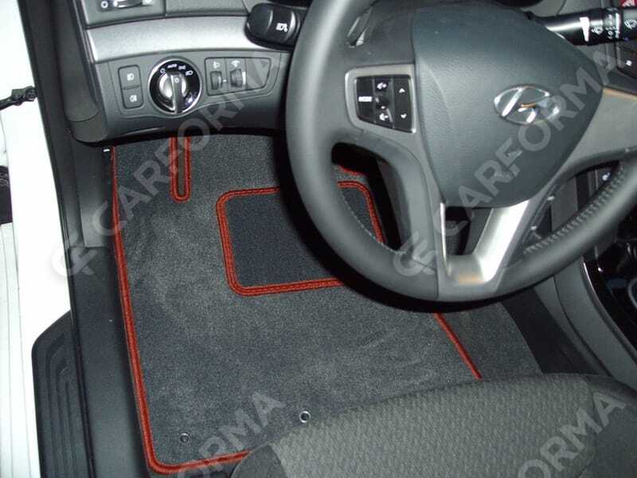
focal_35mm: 36
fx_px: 662
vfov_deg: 39.7
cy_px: 239
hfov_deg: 51.4
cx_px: 318
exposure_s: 1/50
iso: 160
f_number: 2.7
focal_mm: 6
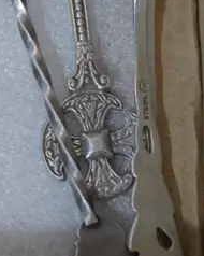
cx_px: -39
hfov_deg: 9.1
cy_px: -124
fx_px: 1270
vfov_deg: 11.1
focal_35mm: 168
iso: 500
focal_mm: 20
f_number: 4.5
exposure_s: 1/60
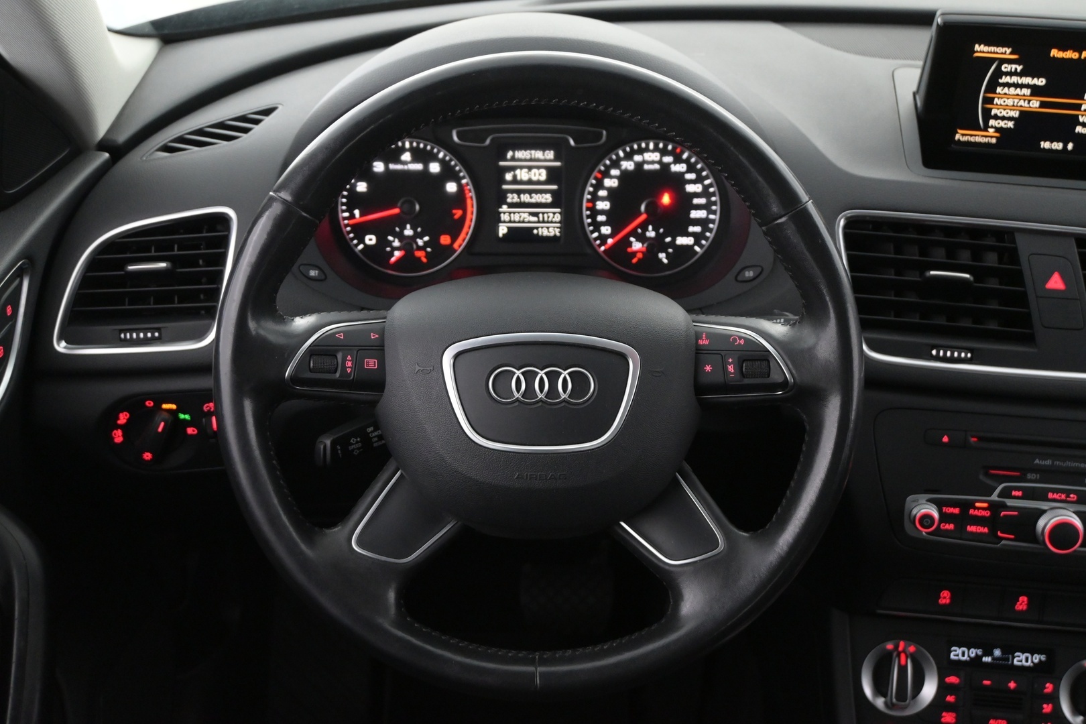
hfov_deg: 48.7
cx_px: 543
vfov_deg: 33.6
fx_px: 1199
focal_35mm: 40
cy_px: 362
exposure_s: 1/40
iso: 2800
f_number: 4.5
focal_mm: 26.5
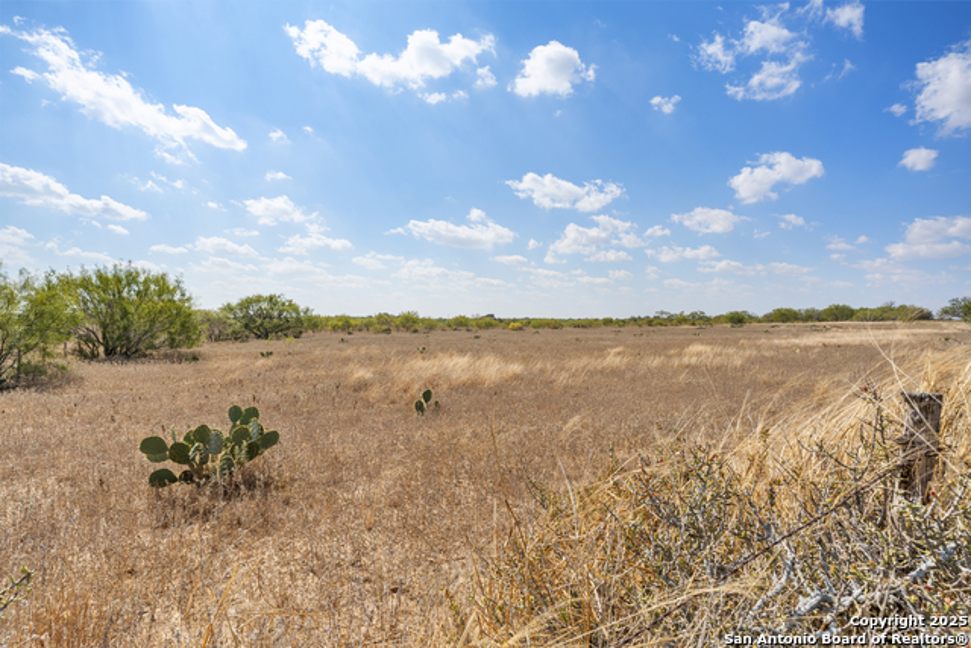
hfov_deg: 91.3
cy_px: 324
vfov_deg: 68.6
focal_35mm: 18
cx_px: 486
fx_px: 475
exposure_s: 1/160
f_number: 11
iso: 200
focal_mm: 17.6
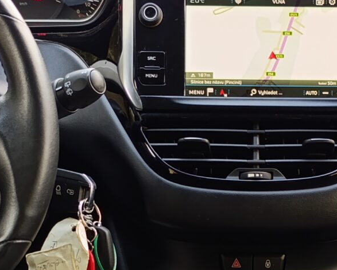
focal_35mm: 98
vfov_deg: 14.8
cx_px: 224
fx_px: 978
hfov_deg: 19.5
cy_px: 379
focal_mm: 6.14
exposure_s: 1/100
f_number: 1.6
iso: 200
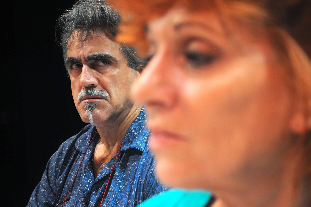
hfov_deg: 27.0
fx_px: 647
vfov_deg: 18.1
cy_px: 104
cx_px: 156
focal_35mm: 75
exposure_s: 1/60
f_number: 4.5
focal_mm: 50
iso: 800
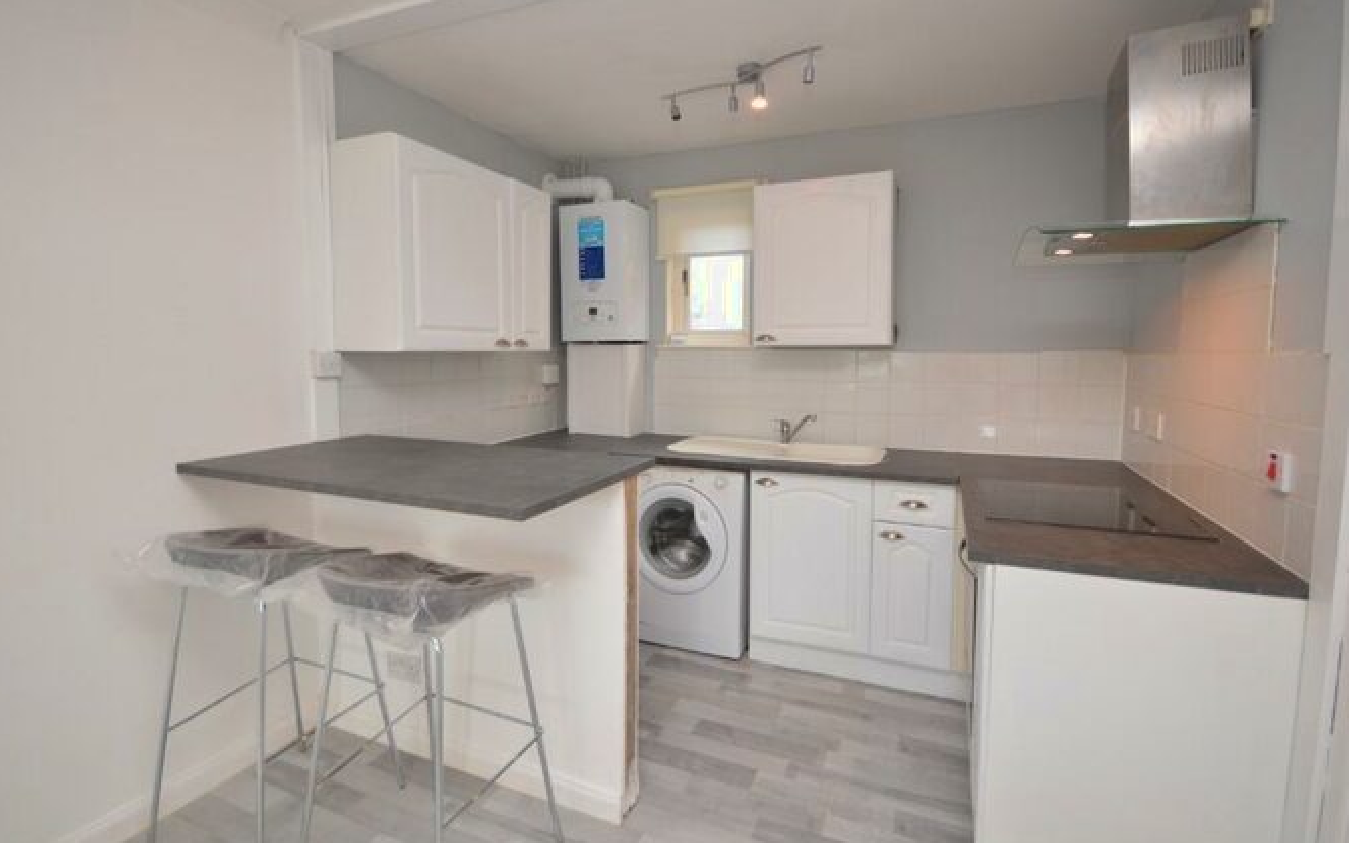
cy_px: 397
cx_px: 684
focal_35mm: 16
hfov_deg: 97.8
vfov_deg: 71.2
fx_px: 588
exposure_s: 1/100
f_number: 4.5
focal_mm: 10
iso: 400
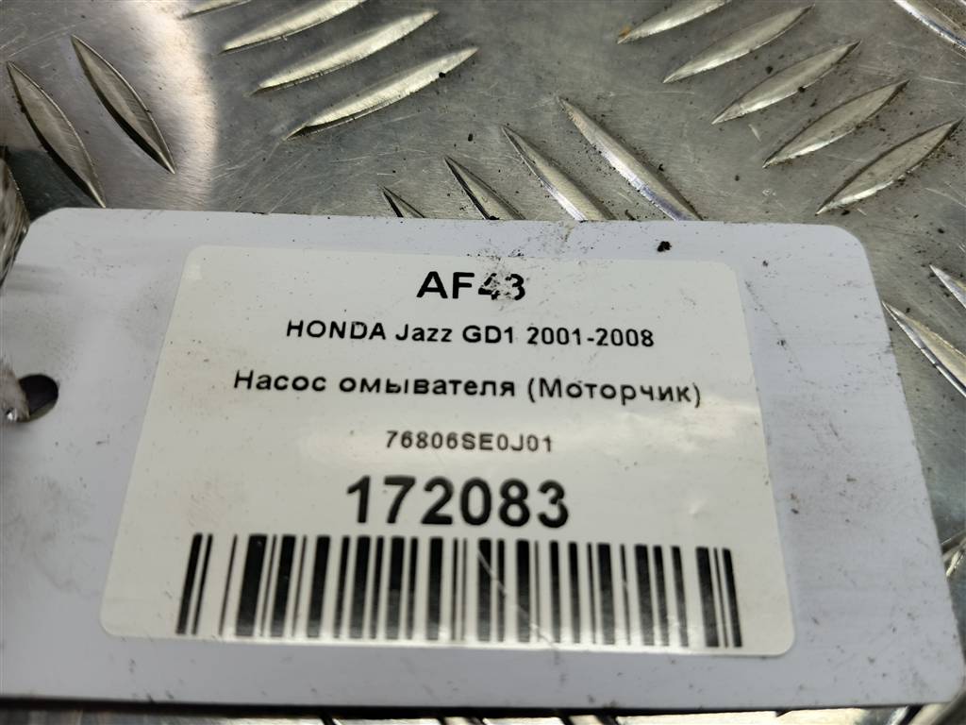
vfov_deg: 51.4
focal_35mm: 27
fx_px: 753
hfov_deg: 65.3
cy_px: 362
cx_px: 483
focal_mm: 4.11
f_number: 1.6
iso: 79
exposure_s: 1/50
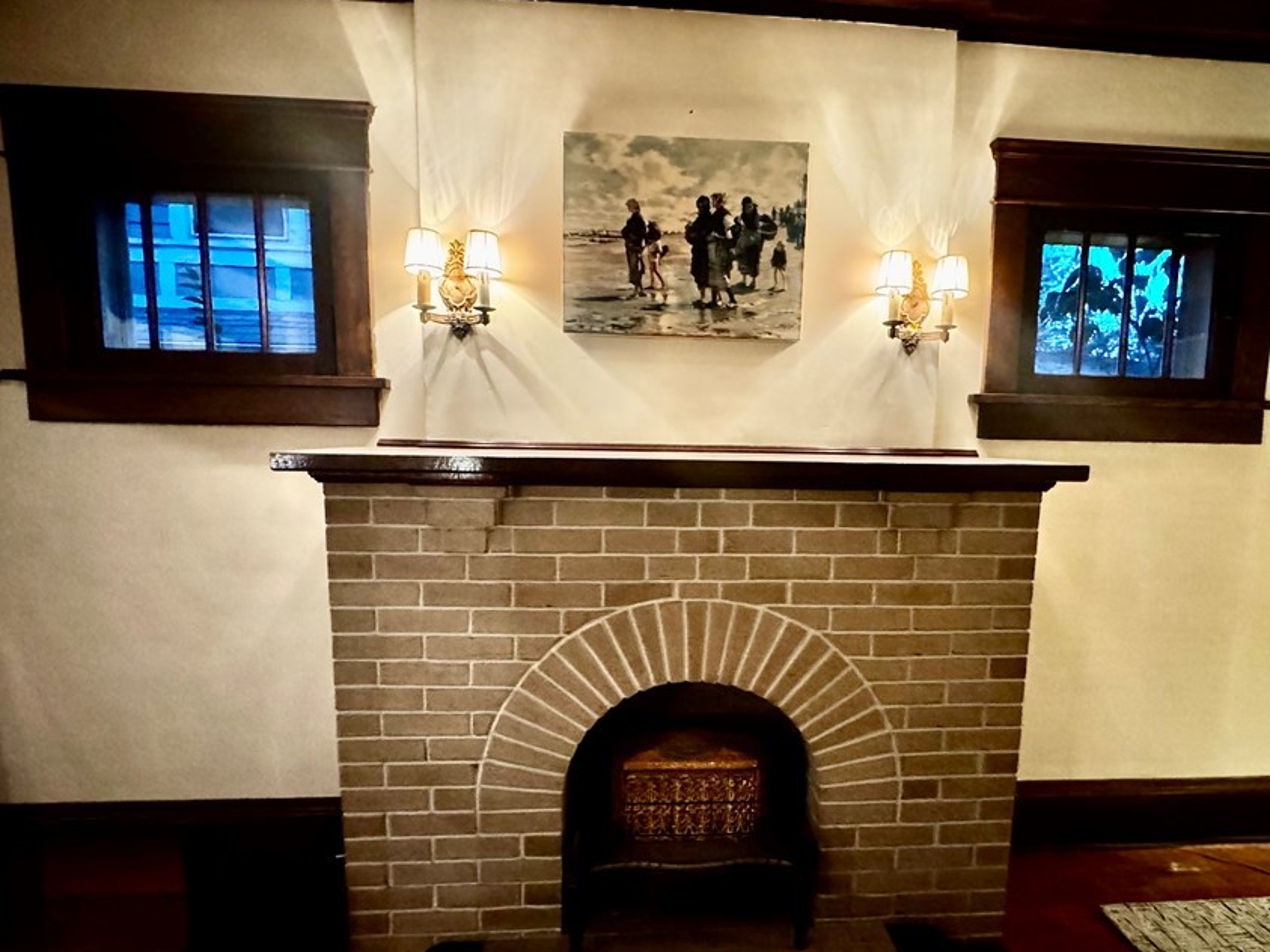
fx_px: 624
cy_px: 503
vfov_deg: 74.6
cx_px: 699
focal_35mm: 17
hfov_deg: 90.7
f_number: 2.2
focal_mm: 2.22
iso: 1250
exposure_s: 1/40
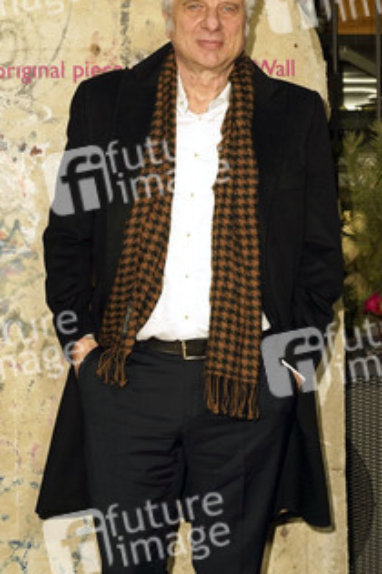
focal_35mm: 67
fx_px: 1069
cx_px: 189
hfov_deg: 20.3
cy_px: 263
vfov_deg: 30.1
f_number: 5.6
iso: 1600
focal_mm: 53
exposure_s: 1/160
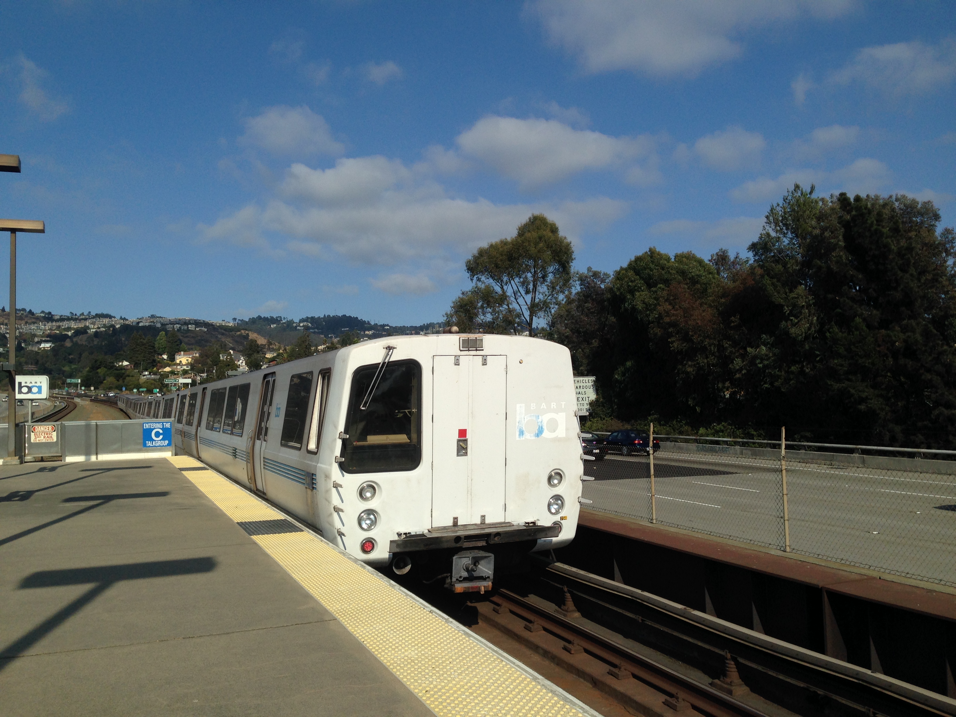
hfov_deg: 55.4
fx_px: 911
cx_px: 478
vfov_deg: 42.9
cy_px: 358
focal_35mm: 33
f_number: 2.4
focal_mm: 4.12
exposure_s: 1/2710
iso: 50
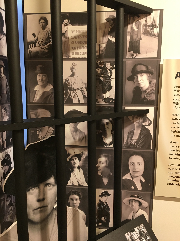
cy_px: 120
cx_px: 90
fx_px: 201
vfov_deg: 61.7
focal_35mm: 29
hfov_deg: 48.2
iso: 64
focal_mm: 4.15
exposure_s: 1/15
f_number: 2.2
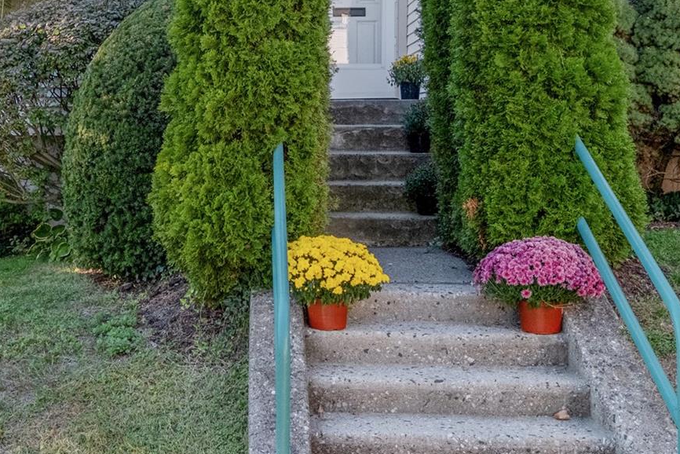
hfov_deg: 37.3
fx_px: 982
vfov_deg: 25.3
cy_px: 56
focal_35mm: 52
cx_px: 174
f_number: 8
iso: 500
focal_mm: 14.5
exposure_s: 1/80
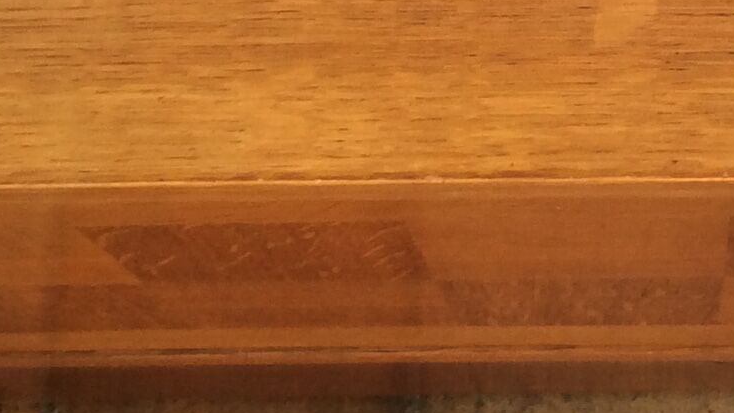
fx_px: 2394
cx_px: 651
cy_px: -46
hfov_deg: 17.2
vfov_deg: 9.8
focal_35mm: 123
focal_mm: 3.3
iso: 32
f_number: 2.4
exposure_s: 1/25
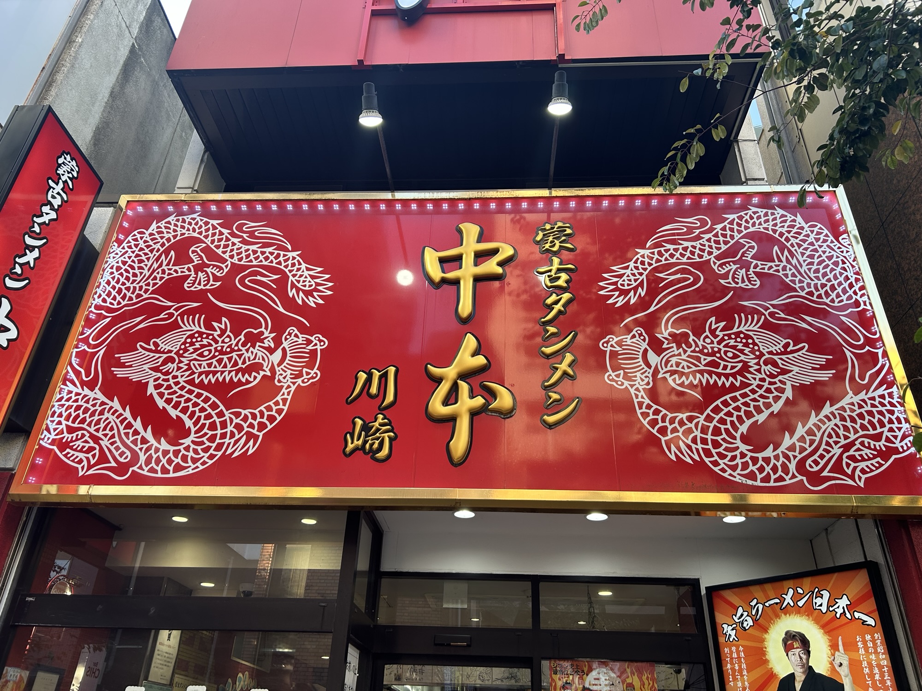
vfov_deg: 53.1
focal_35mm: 26
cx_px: 461
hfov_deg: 67.3
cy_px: 346
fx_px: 693
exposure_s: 1/141
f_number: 1.5
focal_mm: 5.7
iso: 32
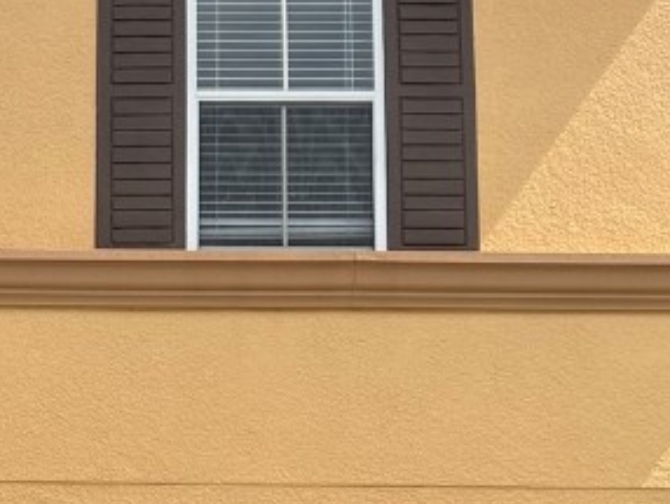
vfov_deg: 15.5
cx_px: -117
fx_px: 1802
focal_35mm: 93
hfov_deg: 19.9
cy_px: 537
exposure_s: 1/3165
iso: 50
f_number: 1.5
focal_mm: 5.7
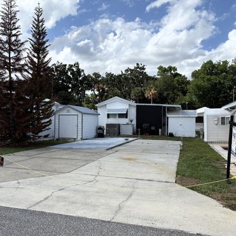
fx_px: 239
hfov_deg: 52.5
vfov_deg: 52.5
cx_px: 108
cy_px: 119
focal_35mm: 31
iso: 50
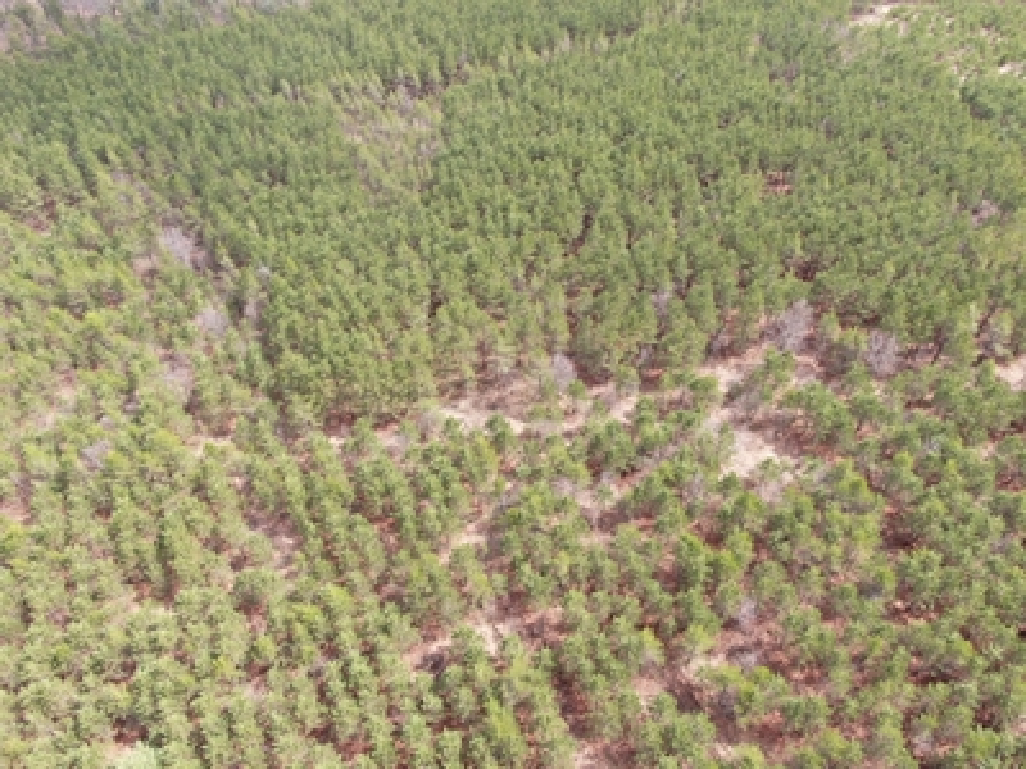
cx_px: 513
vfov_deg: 56.8
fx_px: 711
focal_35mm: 24
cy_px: 384
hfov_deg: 71.6
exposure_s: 1/320
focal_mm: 4.39
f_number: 2.8
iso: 100
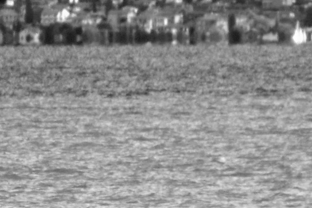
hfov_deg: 1.3
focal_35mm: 1573
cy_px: 305
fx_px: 13628
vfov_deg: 0.9
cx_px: 195
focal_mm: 280
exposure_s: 1/500
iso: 125
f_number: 6.3
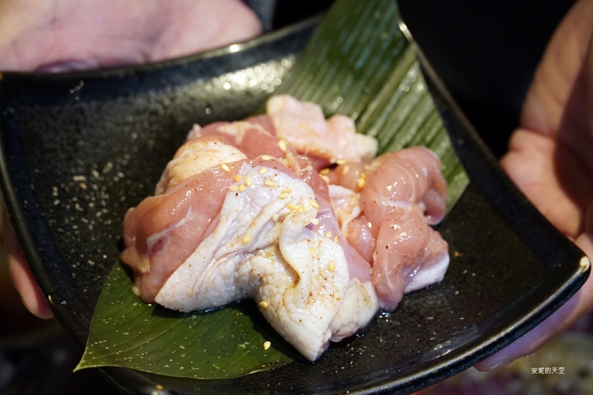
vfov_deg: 12.2
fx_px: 1852
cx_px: 296
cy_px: 198
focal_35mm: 112
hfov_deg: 18.2
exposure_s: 1/30
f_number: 5.6
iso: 2000
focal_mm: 75
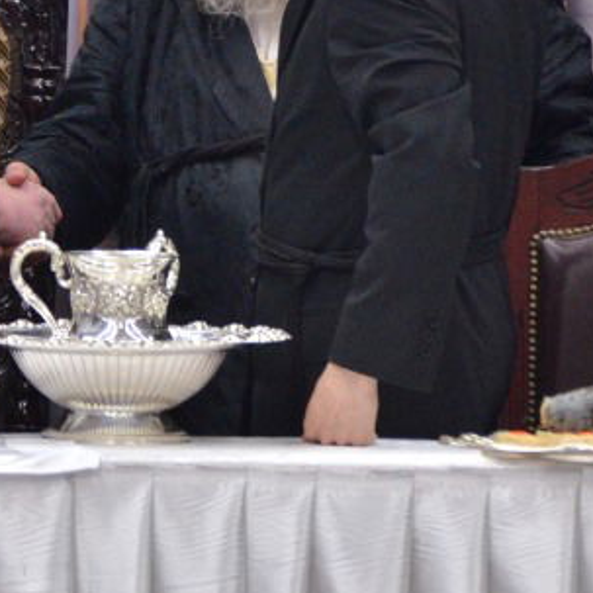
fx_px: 15835
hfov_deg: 2.1
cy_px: 33
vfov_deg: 2.1
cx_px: 133
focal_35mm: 817
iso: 1600
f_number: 5.6
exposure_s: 1/160
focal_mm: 190
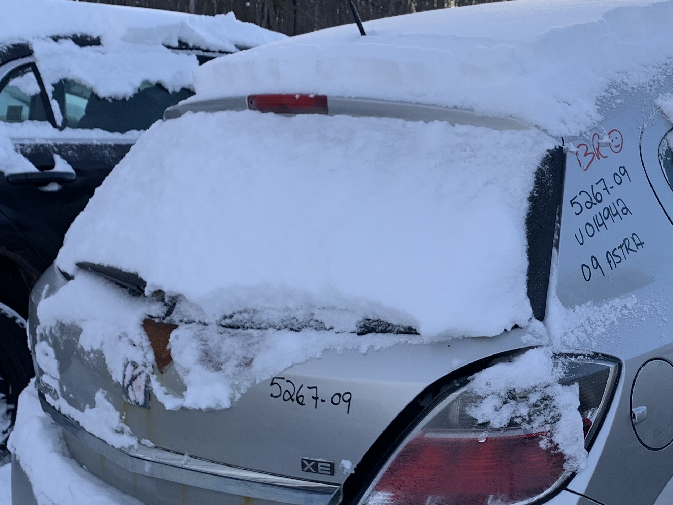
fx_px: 1050
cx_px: 528
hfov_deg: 34.6
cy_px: 331
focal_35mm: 54
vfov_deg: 26.9
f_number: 1.8
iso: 25
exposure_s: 1/808
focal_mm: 4.25
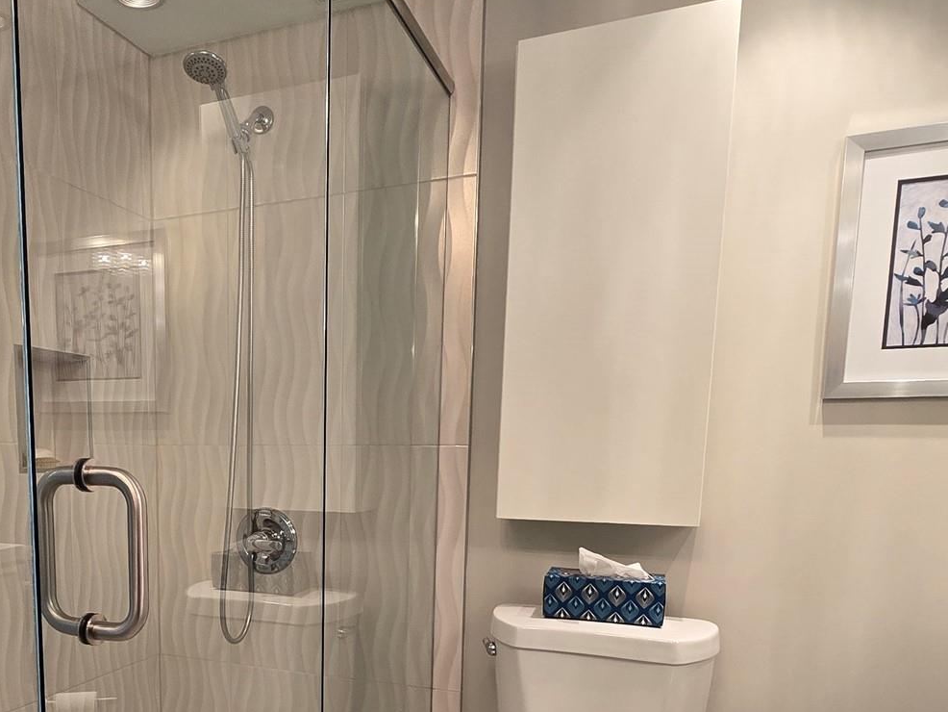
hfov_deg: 63.0
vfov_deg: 48.3
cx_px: 287
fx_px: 740
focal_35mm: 27
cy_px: 576
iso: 160
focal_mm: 2.2
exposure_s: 1/60
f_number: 2.2
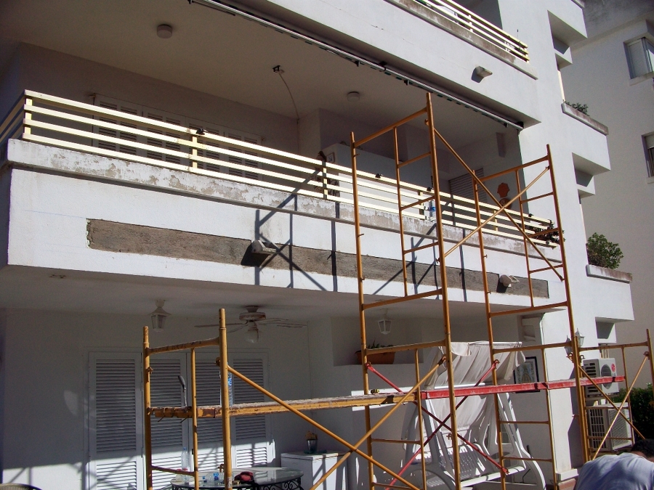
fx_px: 605
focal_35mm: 32
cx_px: 327
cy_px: 245
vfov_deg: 44.2
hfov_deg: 56.8
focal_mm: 5.7
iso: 64
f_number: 5.5
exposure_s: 1/800
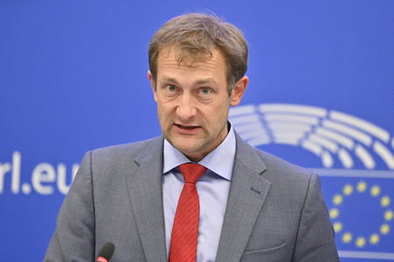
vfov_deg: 6.9
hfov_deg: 10.3
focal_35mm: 200
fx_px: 2187
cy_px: 131
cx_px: 197
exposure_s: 1/800
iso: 5000
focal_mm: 200
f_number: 2.8
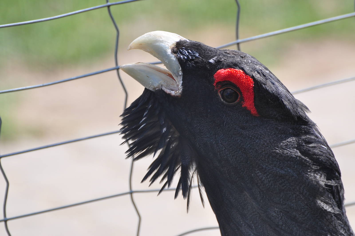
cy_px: 118
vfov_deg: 4.0
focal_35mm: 345
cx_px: 178
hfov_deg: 6.0
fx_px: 3398
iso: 200
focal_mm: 230
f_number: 5.3
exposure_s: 1/500
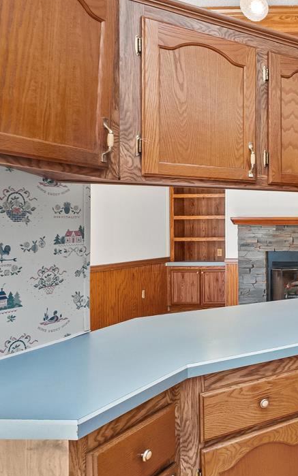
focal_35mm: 35
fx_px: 455
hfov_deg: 26.4
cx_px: 446
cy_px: 221
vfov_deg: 55.3
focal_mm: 16
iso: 2500
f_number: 9
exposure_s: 1/10
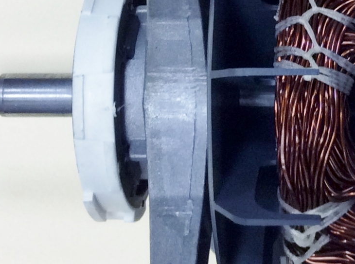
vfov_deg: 13.0
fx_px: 1155
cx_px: 358
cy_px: 50
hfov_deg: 17.1
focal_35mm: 113
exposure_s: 1/24
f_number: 2.4
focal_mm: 3.3
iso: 80
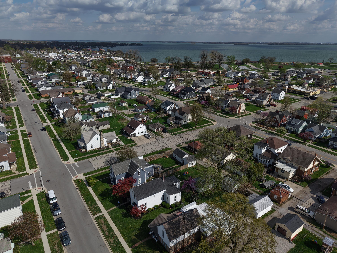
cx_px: 168
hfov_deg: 71.6
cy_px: 126
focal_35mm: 24
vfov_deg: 56.8
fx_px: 234
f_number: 1.8
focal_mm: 8.67
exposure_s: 1/8000
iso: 110
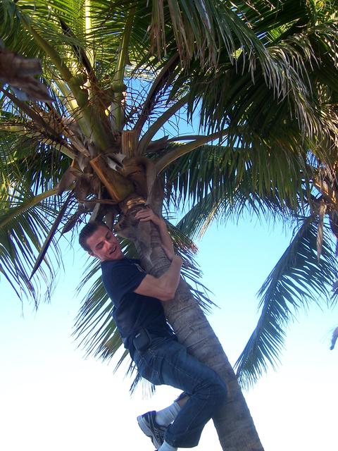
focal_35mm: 36
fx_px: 469
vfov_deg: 51.4
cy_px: 226
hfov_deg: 39.7
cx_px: 169
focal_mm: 6
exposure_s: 1/350
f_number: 3
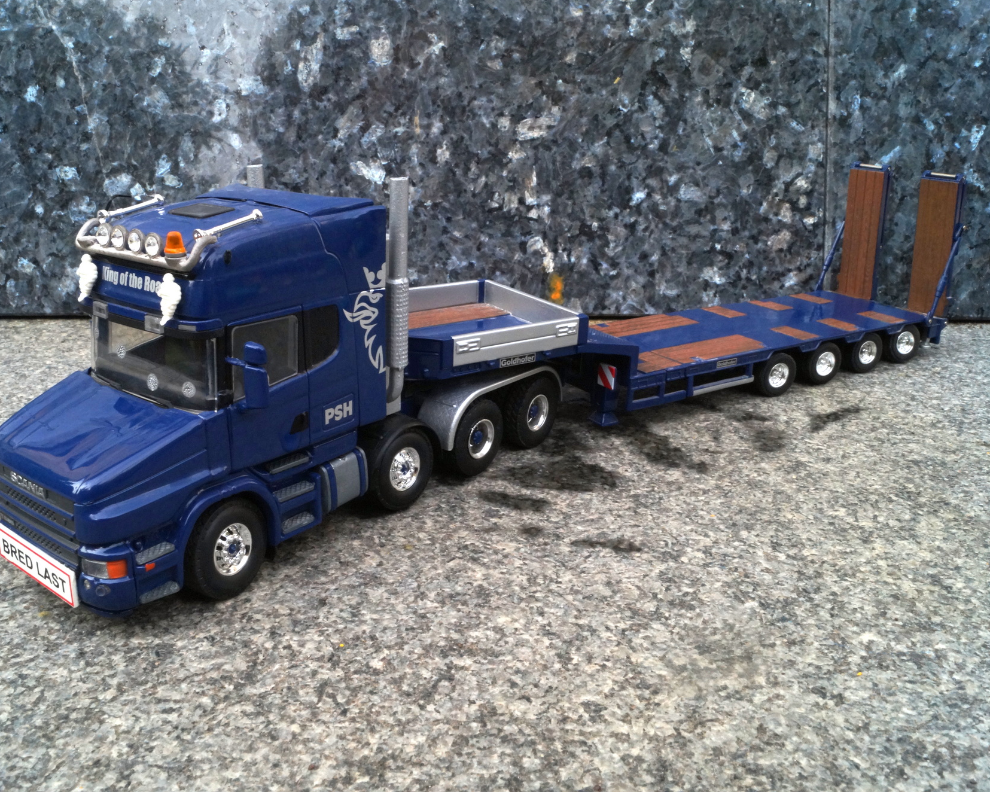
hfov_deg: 52.8
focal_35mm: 34
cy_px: 395
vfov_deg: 43.4
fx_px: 996
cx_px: 462
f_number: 20
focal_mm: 20
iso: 500
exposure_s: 1/60
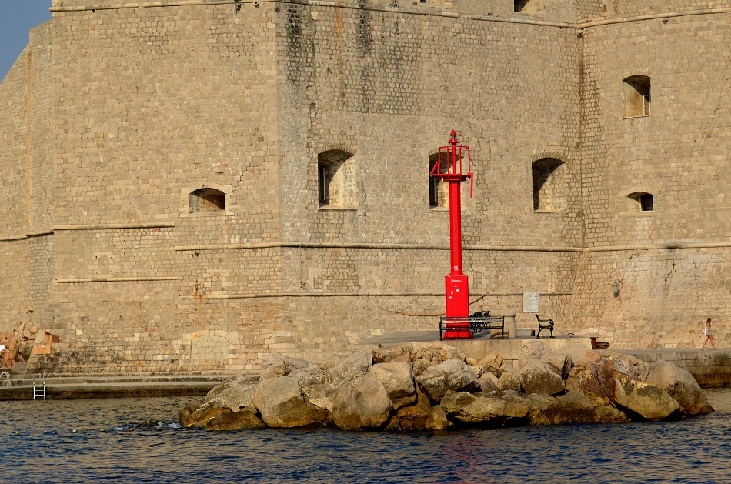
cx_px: 366
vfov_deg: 12.1
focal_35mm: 112
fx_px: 2279
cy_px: 242
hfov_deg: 18.2
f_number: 5
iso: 640
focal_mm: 75
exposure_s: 1/6400
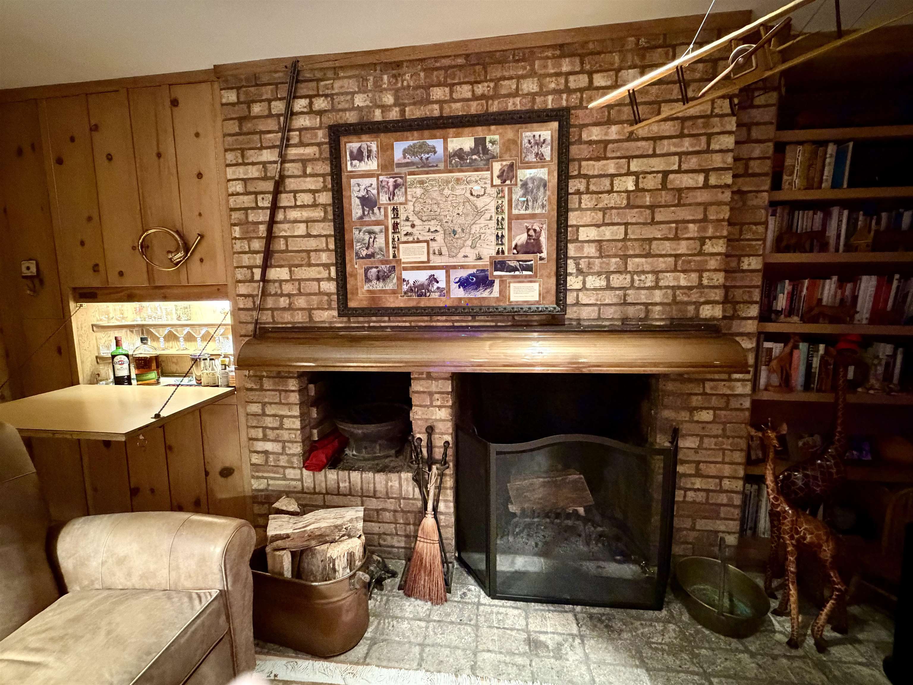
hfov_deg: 102.1
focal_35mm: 14
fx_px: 369
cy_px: 342
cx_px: 456
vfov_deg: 85.7
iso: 1250
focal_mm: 2.22
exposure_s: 1/30
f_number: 2.2
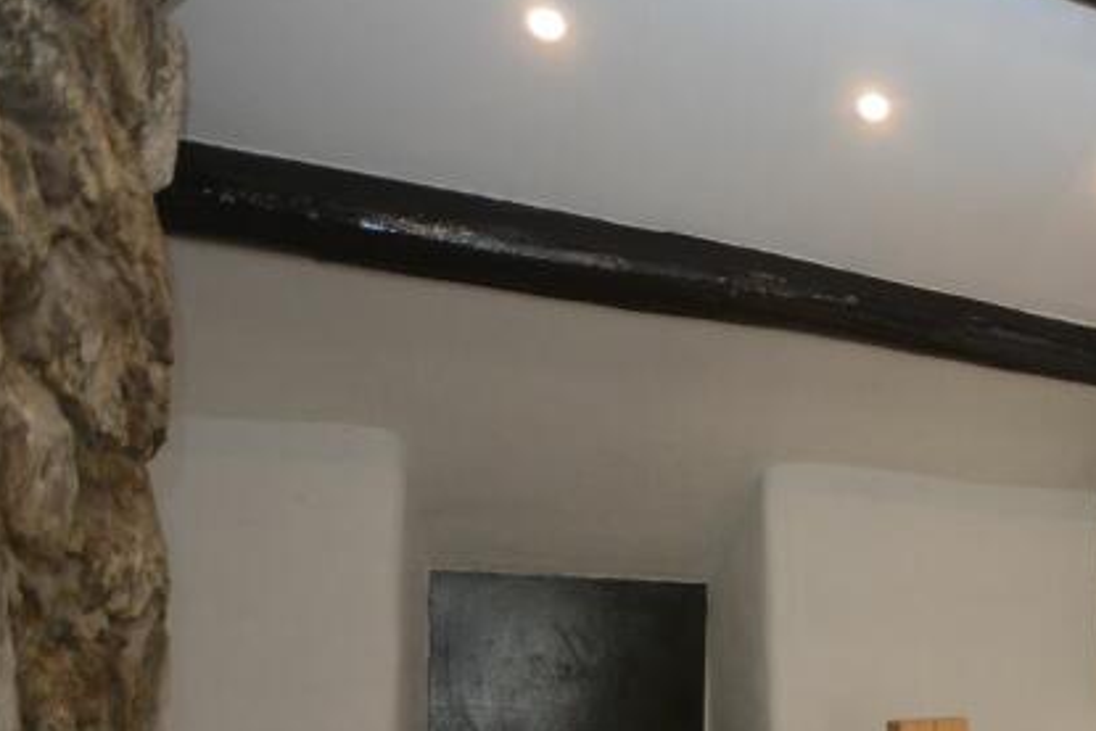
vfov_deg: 33.8
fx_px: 1127
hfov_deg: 40.1
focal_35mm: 37
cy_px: 672
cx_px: 1252
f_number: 4
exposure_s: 1/60
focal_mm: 10
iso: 720
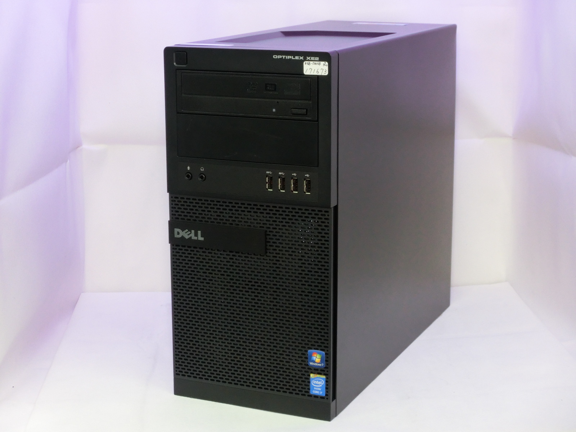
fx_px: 1215
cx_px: 288
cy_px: 216
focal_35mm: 73
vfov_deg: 20.2
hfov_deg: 26.7
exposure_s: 1/80
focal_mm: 12.9
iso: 400
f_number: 4
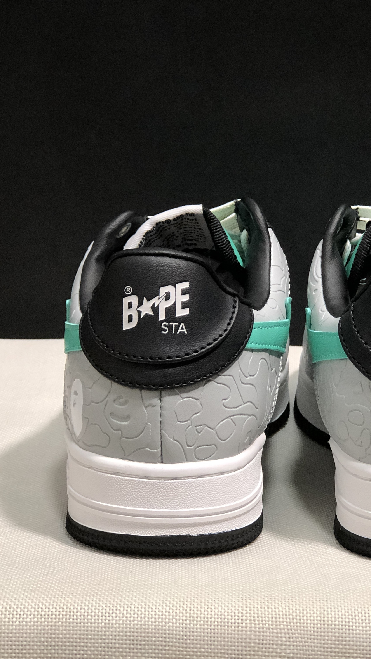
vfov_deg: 25.6
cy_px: 329
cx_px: 278
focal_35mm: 83
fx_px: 1452
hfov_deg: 14.5
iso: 100
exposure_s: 1/30
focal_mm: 6.6
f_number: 2.8
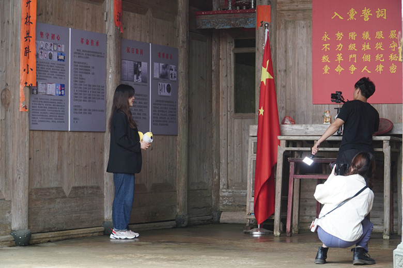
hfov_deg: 21.6
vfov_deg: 14.5
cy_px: 134
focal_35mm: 94
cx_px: 202
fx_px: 1057
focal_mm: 63
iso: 400
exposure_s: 1/160
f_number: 5.6
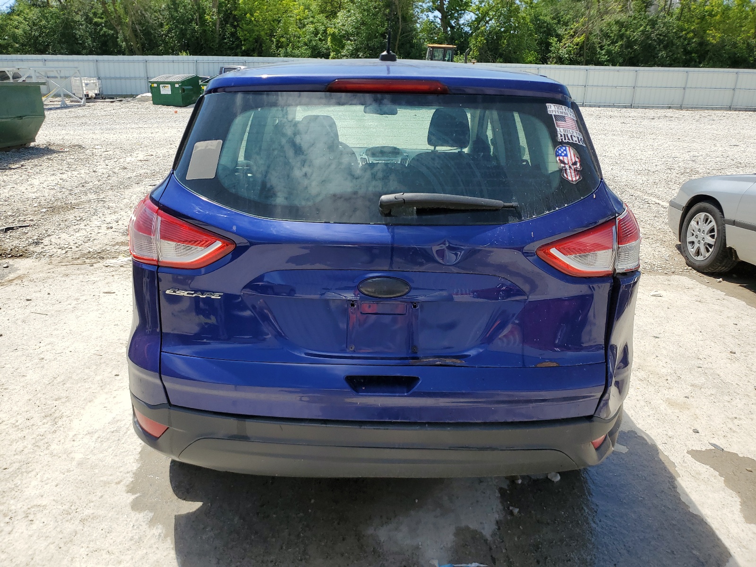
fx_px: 568
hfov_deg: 67.3
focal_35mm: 26
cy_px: 284
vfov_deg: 53.1
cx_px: 378
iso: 50
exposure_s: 1/2500
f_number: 1.5
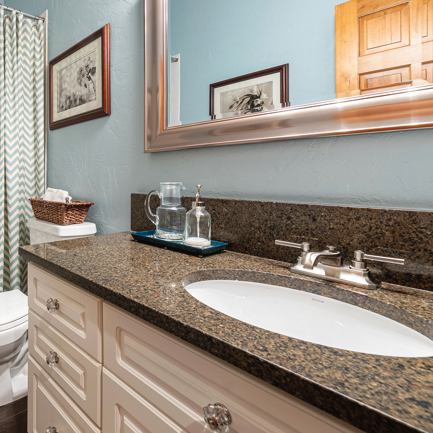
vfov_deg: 69.2
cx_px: 69
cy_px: 183
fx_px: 311
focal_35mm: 22
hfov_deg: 62.0
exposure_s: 1
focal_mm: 14
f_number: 9
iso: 640
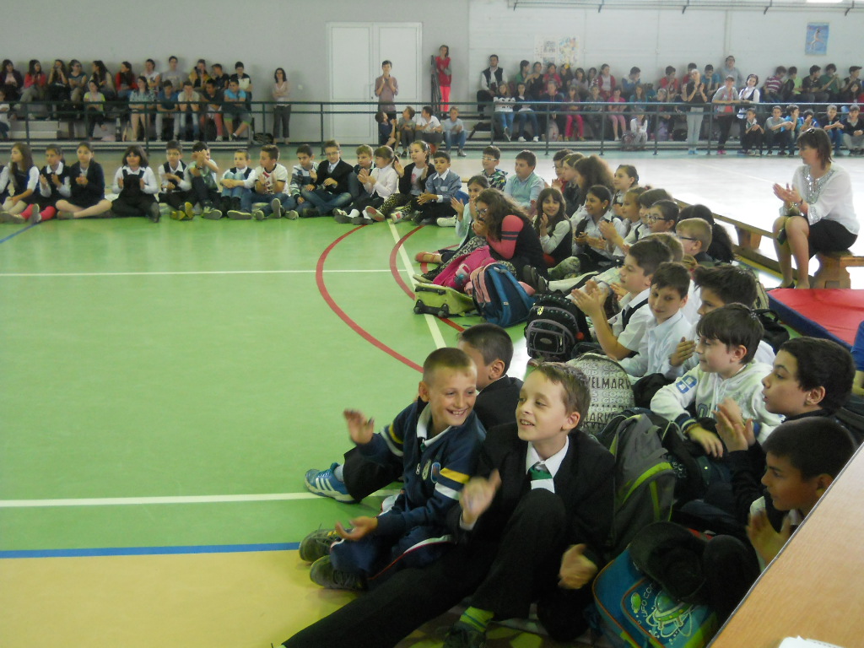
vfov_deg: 35.1
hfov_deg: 45.8
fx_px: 1023
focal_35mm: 41
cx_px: 432
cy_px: 324
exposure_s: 1/50
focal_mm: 6.72
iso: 400
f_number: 3.1
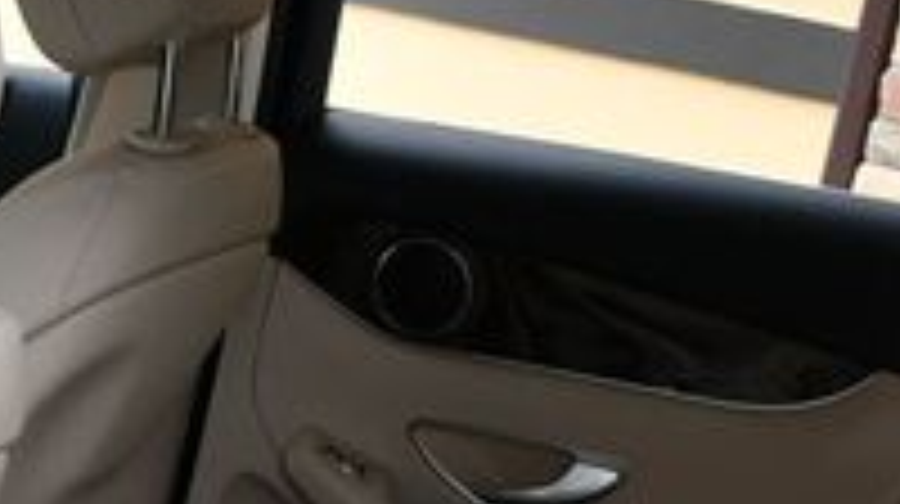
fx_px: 2885
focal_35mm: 121
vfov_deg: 9.6
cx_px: 40
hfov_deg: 17.4
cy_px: 824
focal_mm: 18
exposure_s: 1/250
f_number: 5.6
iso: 400
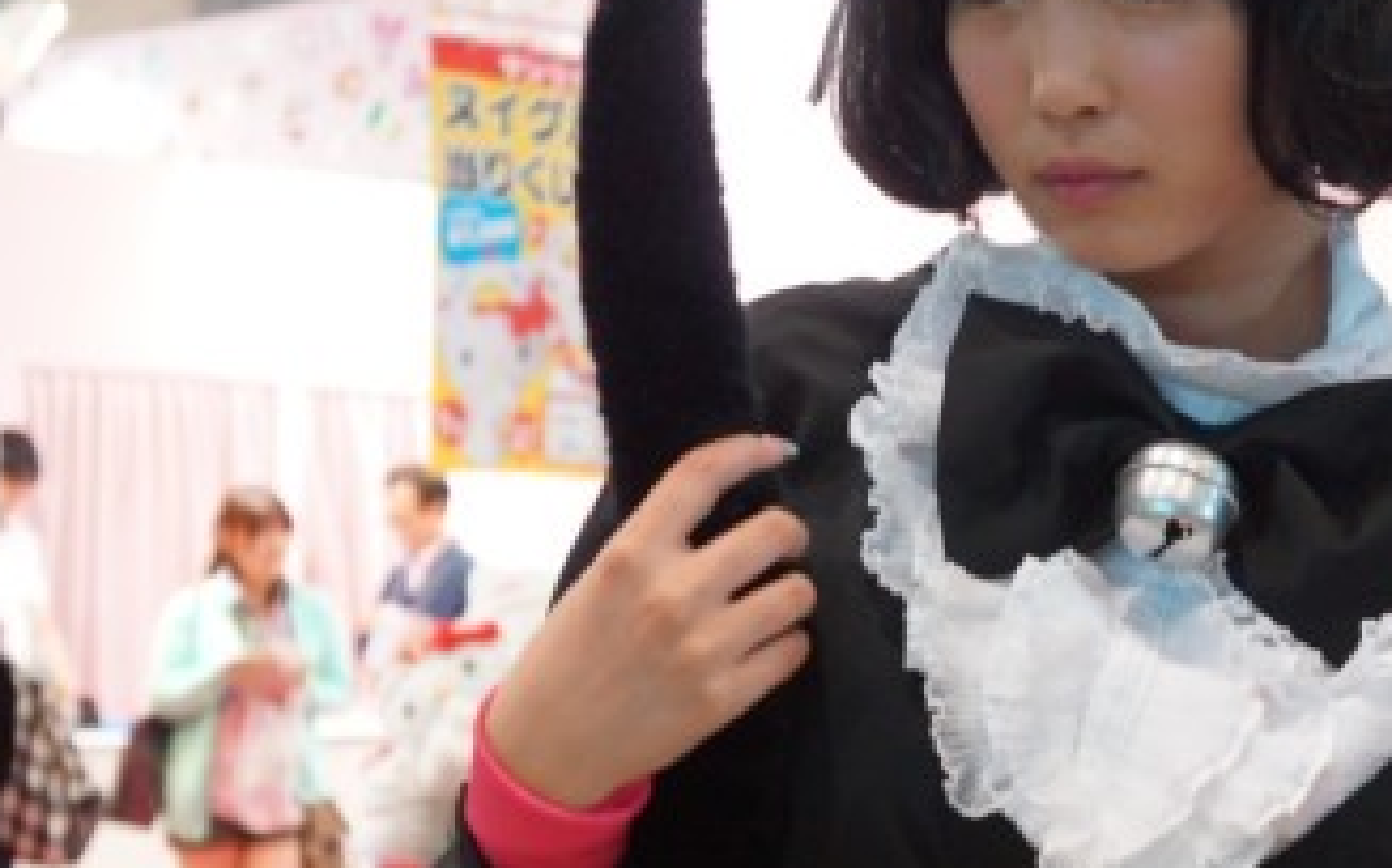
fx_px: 3375
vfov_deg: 14.7
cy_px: 387
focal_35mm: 89
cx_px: 919
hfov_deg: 23.2
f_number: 4.5
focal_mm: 34
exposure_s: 1/25
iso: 1600
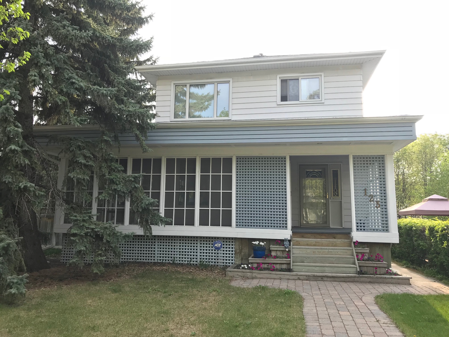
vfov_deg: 49.7
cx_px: 224
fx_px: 363
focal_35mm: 28
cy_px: 168
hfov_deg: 63.4
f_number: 1.8
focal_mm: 3.99
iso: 20
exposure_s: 1/544
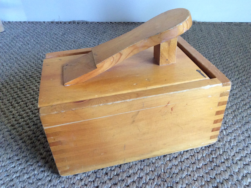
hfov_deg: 56.9
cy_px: 94
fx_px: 232
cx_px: 126
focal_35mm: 32
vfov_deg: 44.1
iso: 125
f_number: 2.4
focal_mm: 3.3
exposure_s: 1/25
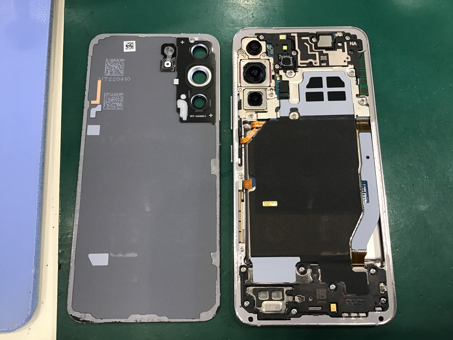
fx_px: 406
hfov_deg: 58.4
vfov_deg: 45.4
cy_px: 170
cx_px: 226
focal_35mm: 31
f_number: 2.4
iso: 50
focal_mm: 3.3
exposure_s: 1/30
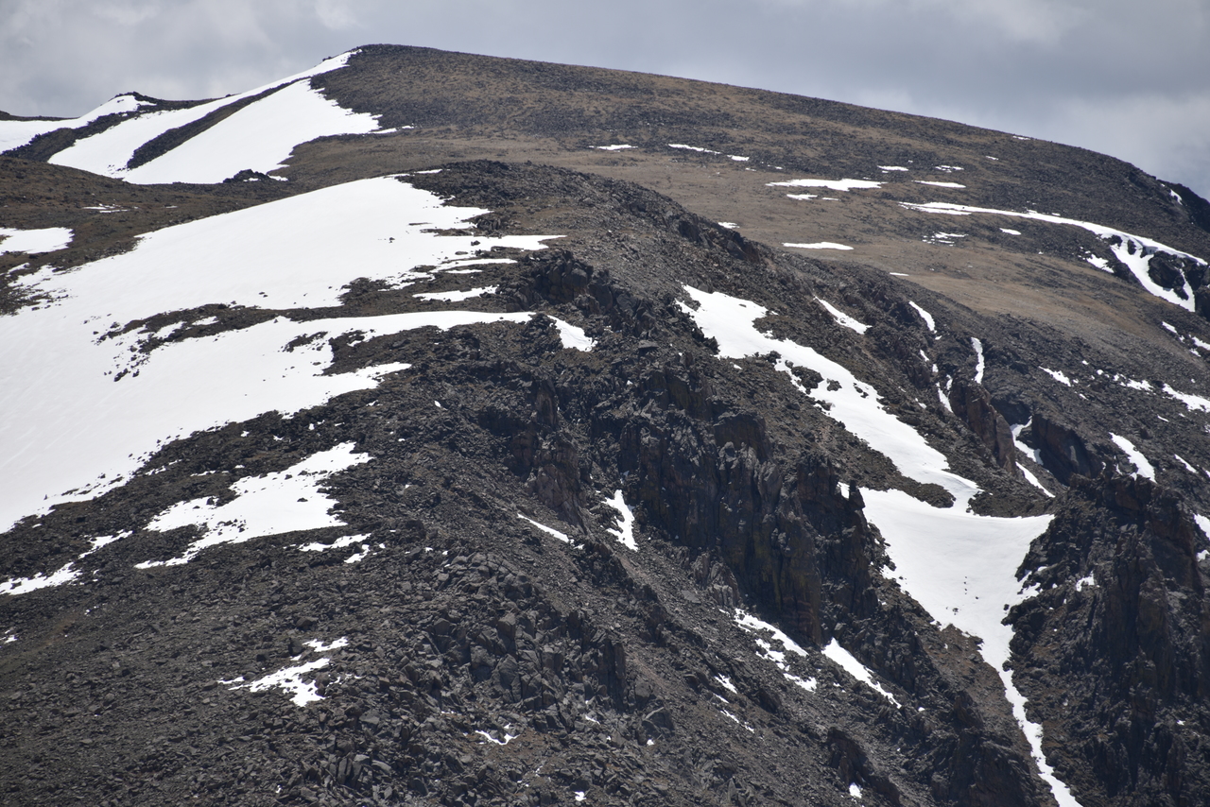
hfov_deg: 6.9
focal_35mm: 300
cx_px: 605
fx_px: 10085
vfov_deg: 4.6
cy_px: 404
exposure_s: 1/640
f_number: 9
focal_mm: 300
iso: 100
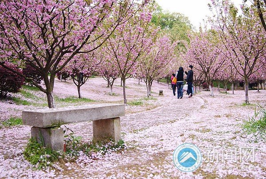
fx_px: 289
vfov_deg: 34.3
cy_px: 90
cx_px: 133
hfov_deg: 49.5
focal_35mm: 39
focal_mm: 26
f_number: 4
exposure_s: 1/60
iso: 100
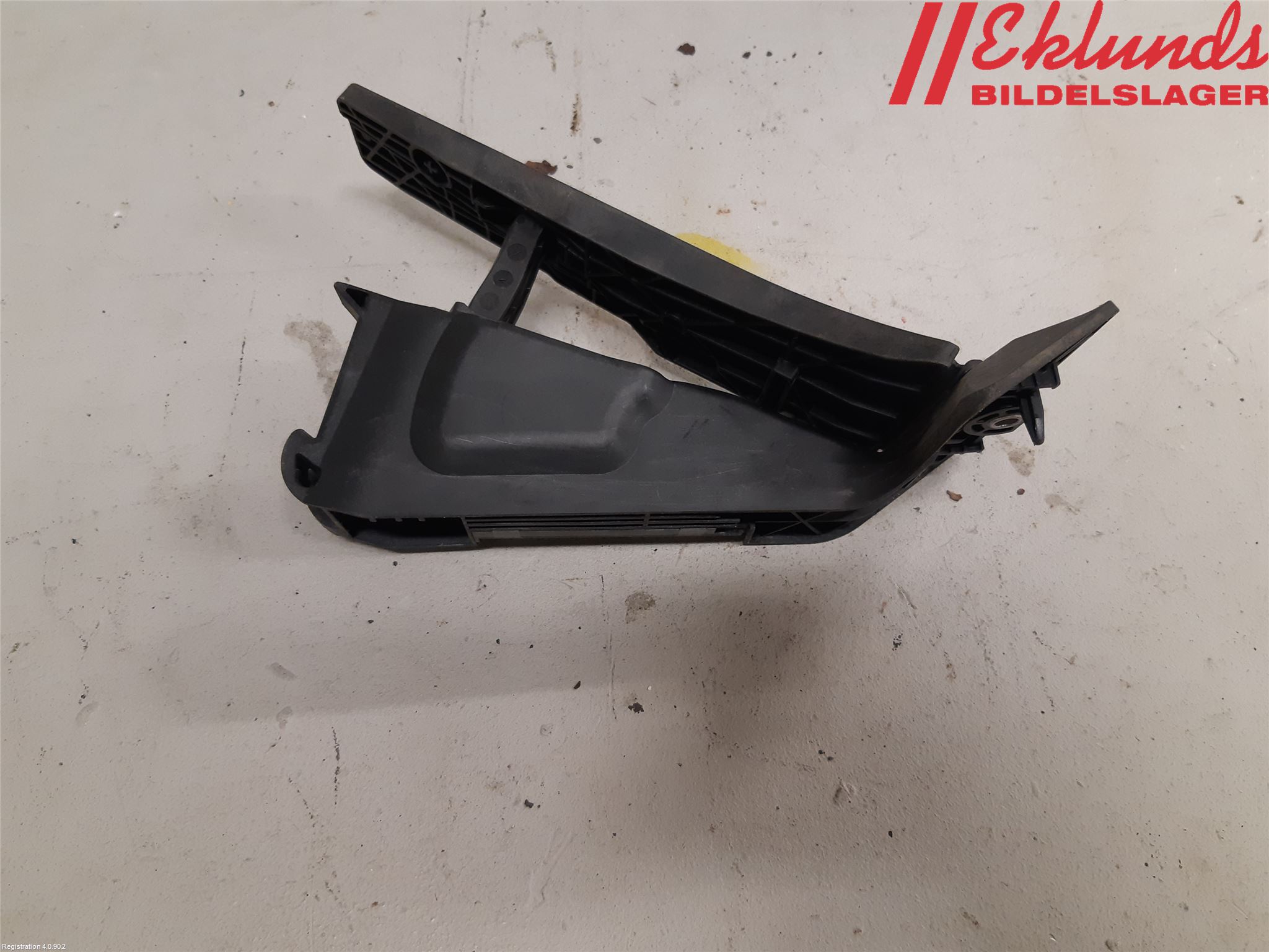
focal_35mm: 26
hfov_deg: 67.3
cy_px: 476
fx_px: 953
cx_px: 634
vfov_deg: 53.1
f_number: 1.7
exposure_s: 1/50
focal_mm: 3.93
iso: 160
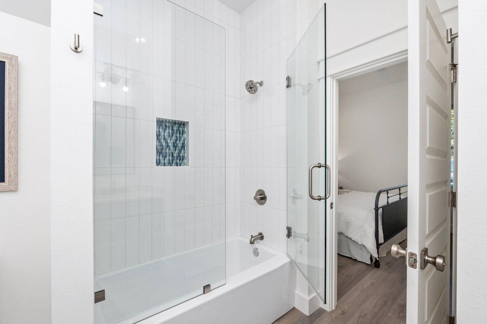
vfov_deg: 75.4
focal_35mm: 16
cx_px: 244
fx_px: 209
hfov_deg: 98.6
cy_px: 162
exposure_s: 1/60
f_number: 9
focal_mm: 15.5
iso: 320
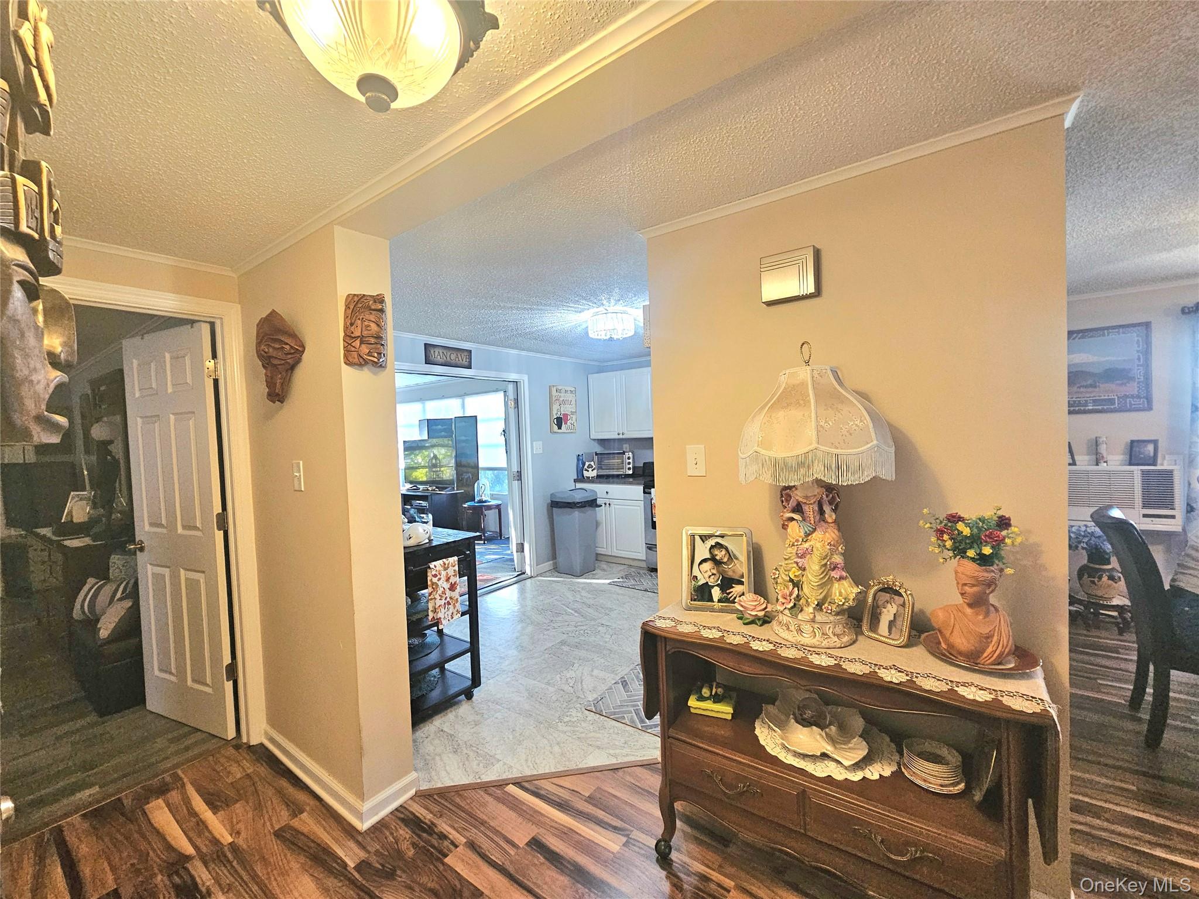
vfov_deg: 89.9
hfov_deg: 106.2
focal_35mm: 13
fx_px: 450
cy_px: 450
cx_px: 600
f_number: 2.2
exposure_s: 1/60.2
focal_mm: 2.2
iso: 320
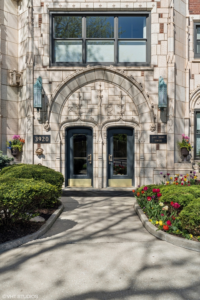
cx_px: 100
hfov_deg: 38.9
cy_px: 150
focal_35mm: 34
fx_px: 283
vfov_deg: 55.8
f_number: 8
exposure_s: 1/800
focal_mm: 34
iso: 320
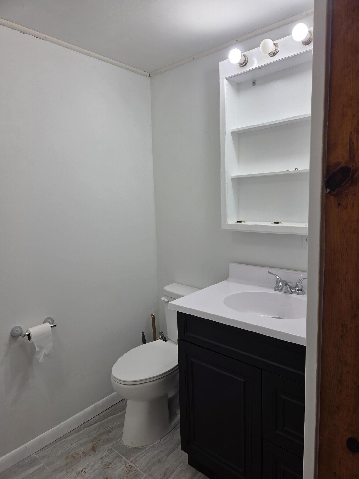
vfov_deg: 73.9
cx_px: 180
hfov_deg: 58.9
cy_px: 240
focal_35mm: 23
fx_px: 318
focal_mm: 5.4
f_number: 1.8
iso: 32
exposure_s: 1/120
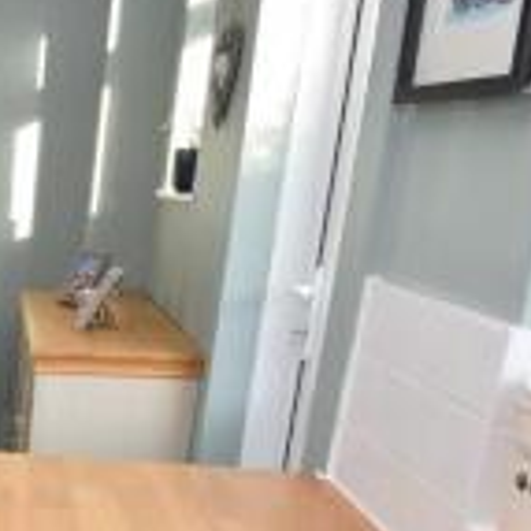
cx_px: -271
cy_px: 444
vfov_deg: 32.3
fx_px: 885
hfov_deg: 25.2
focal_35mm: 51
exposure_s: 1/125
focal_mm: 12
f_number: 5.6
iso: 400
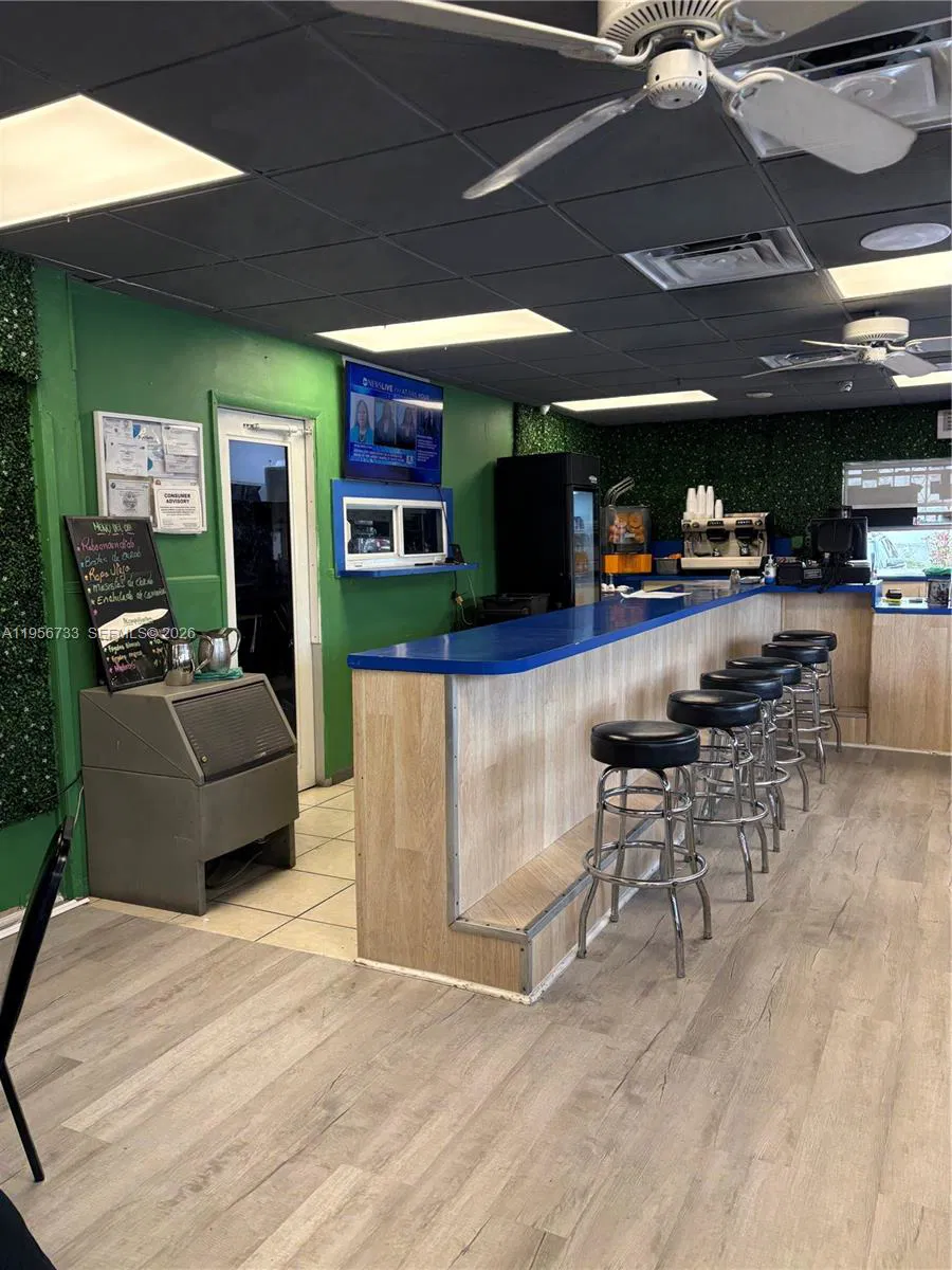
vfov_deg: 67.3
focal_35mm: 26
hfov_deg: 53.1
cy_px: 635
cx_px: 476
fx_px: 953
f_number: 1.6
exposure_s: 1/123
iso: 125
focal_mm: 5.96
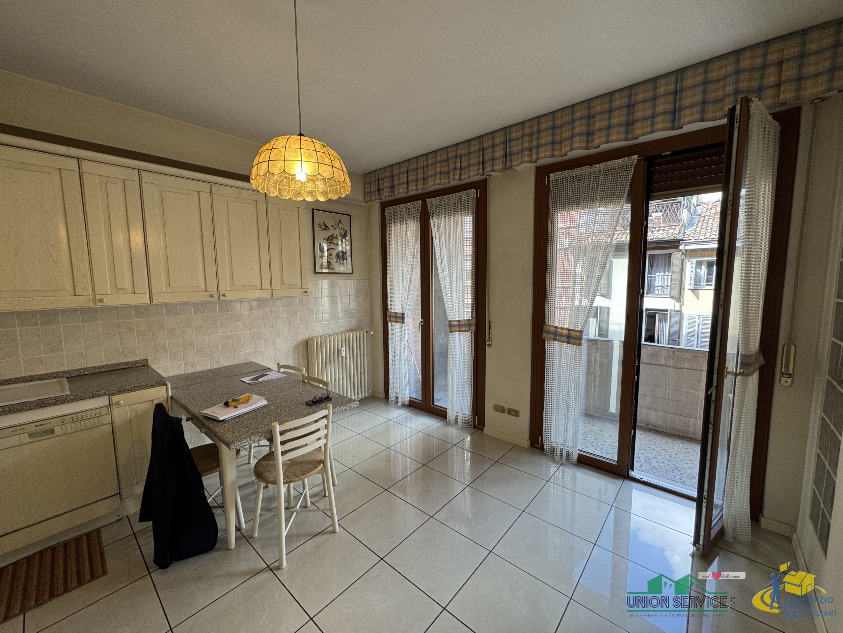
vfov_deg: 85.7
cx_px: 422
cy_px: 316
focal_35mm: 14
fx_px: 341
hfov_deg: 102.1
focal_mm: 2.22
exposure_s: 1/100
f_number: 2.2
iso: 80
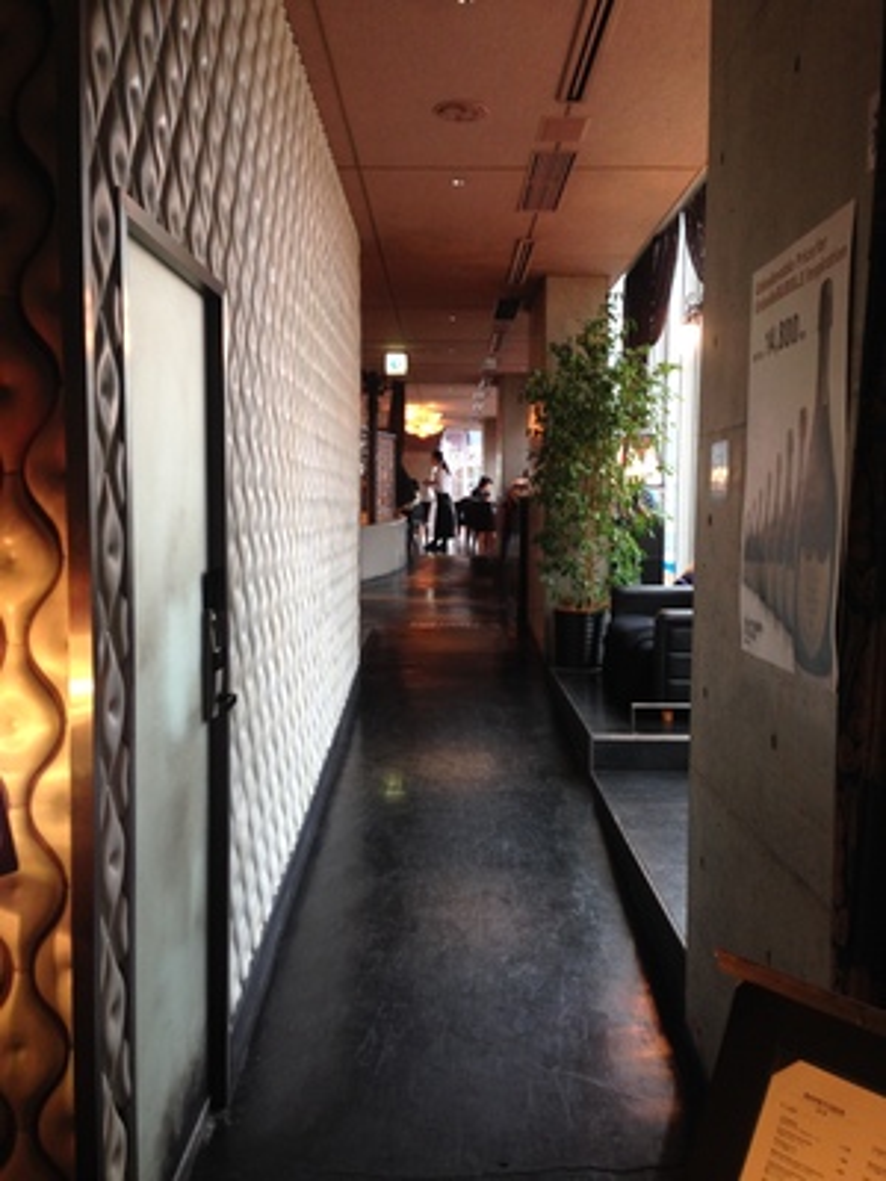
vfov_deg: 55.4
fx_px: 1126
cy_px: 590
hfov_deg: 42.9
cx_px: 443
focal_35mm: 33
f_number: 2.4
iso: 80
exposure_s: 1/20
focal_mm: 4.12
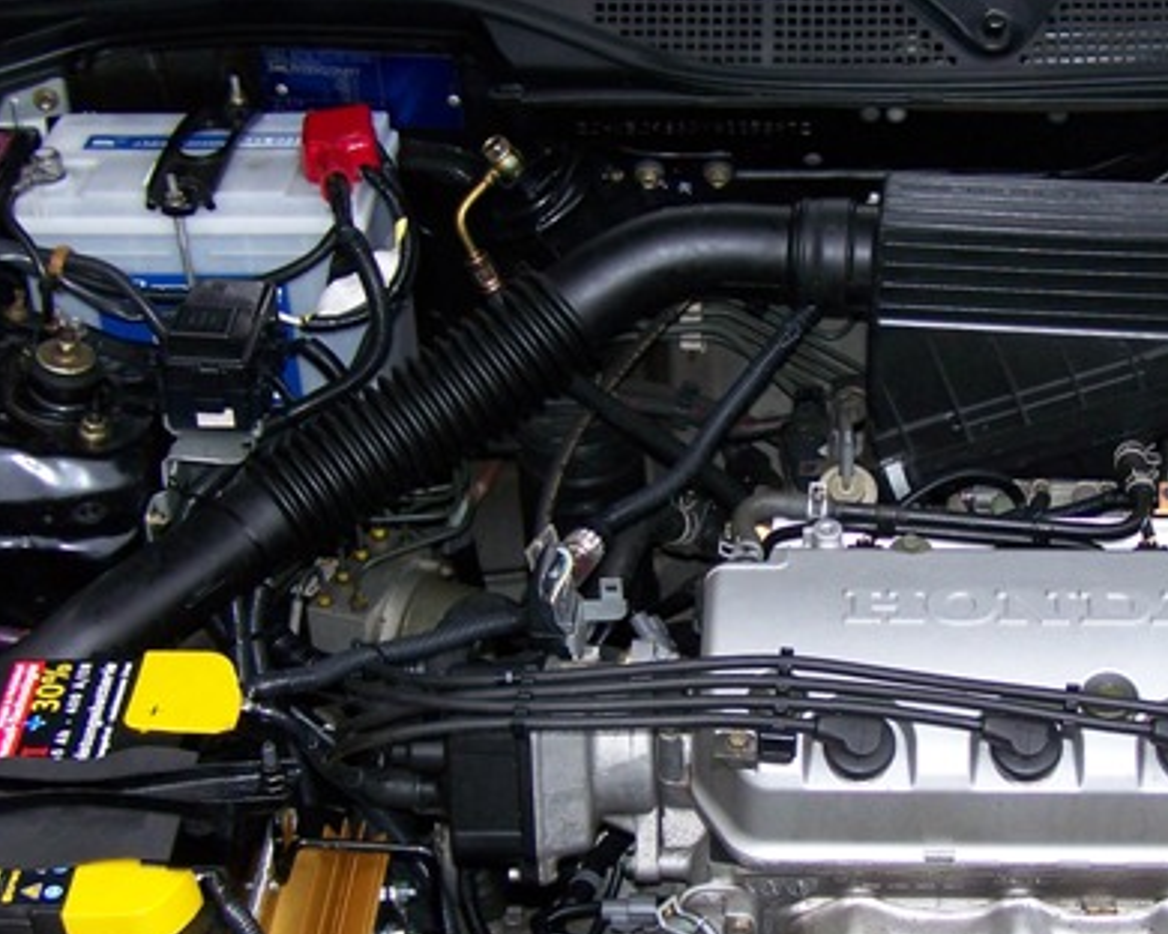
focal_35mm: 76
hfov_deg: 24.9
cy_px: 512
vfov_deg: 20.2
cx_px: 800
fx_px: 2627
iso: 80
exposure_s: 1/60
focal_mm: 6.3
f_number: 2.8
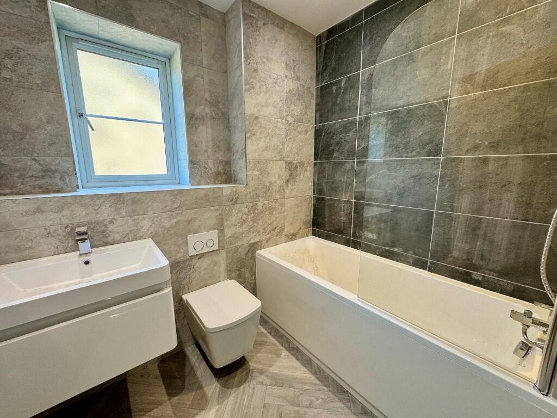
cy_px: 209
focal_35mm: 14
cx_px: 278
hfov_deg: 102.1
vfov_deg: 85.7
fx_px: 225
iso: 125
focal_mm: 2.22
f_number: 2.2
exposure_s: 1/100
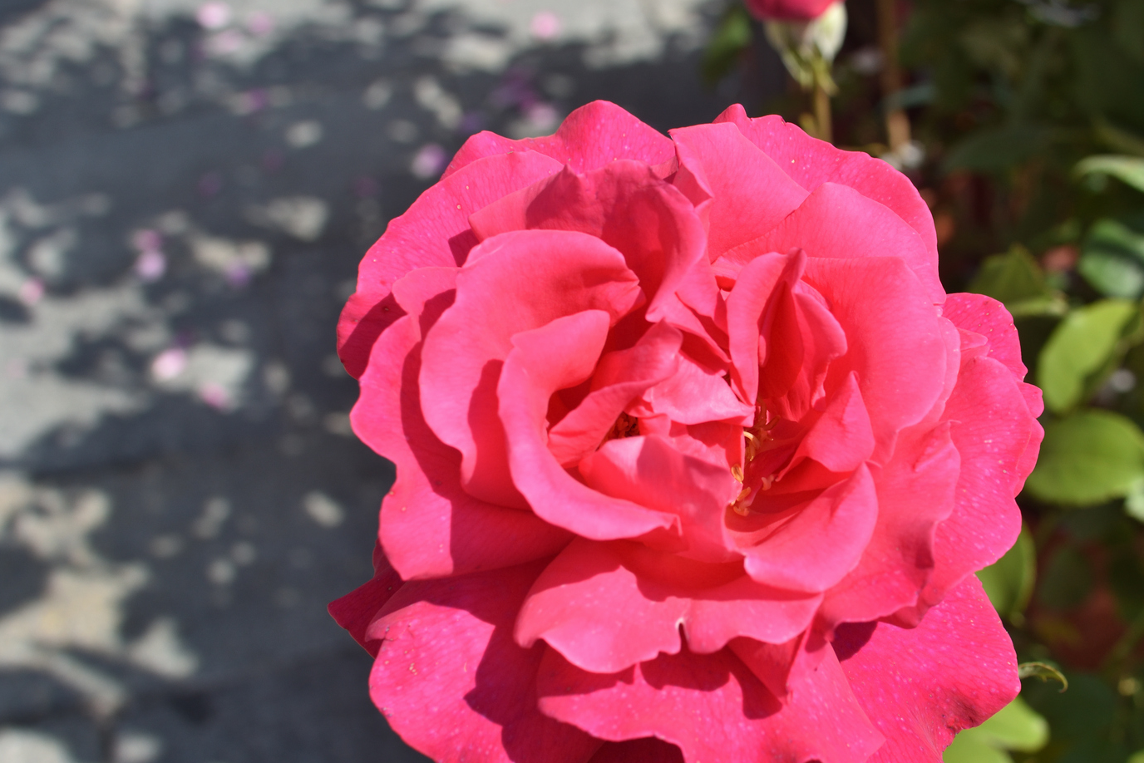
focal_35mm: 69
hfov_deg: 29.2
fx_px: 2182
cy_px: 401
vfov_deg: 19.8
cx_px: 734
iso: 100
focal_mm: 35
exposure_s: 1/500
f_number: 7.1
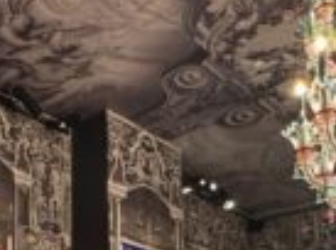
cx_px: 72
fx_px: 581
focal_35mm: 60
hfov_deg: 31.5
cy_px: 310
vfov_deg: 22.2
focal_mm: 2.22
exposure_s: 1/40
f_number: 2.2
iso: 800
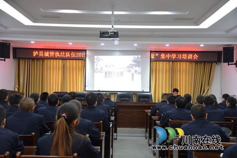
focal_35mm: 44
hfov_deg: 44.5
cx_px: 118
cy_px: 79
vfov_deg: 30.5
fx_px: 290
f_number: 4.2
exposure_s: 1/80
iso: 2200
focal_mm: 44
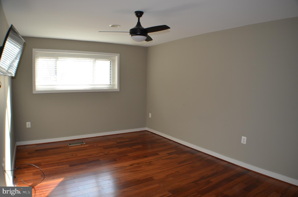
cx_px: 149
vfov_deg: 39.8
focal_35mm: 33
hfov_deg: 57.3
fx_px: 273
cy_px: 98
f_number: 3.8
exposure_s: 1/125
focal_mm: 22
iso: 360
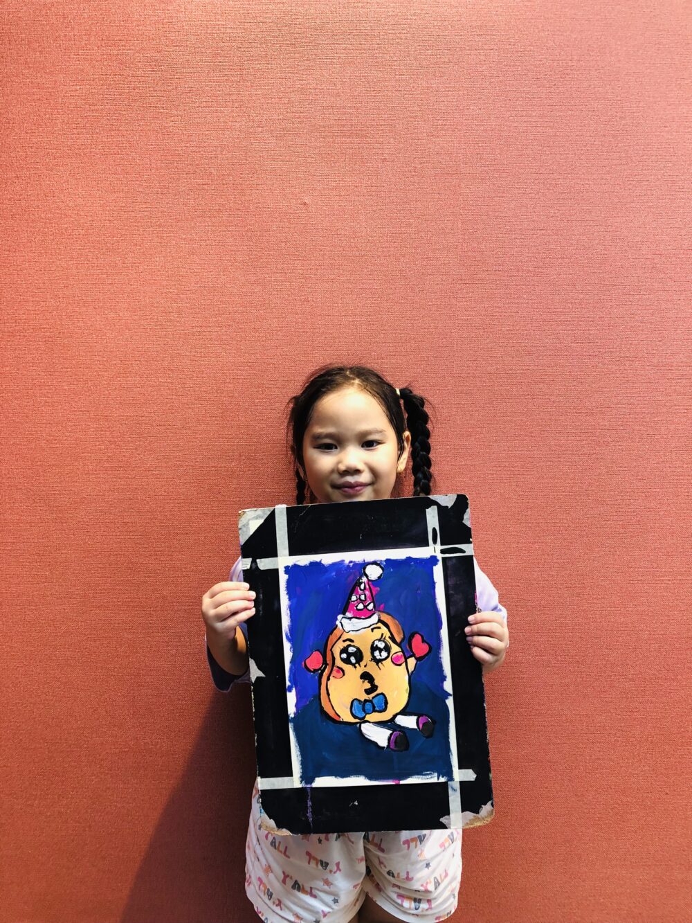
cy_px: 462
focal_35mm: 28
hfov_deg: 49.8
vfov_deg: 63.4
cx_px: 346
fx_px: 746
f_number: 1.8
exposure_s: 1/33
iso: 40
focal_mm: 4
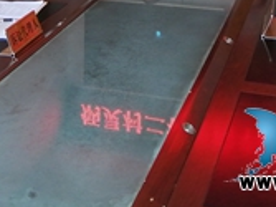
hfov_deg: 25.0
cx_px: 121
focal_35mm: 78
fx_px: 621
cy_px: -89
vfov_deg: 17.3
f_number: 1.8
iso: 100
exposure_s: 1/50
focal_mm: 3.6
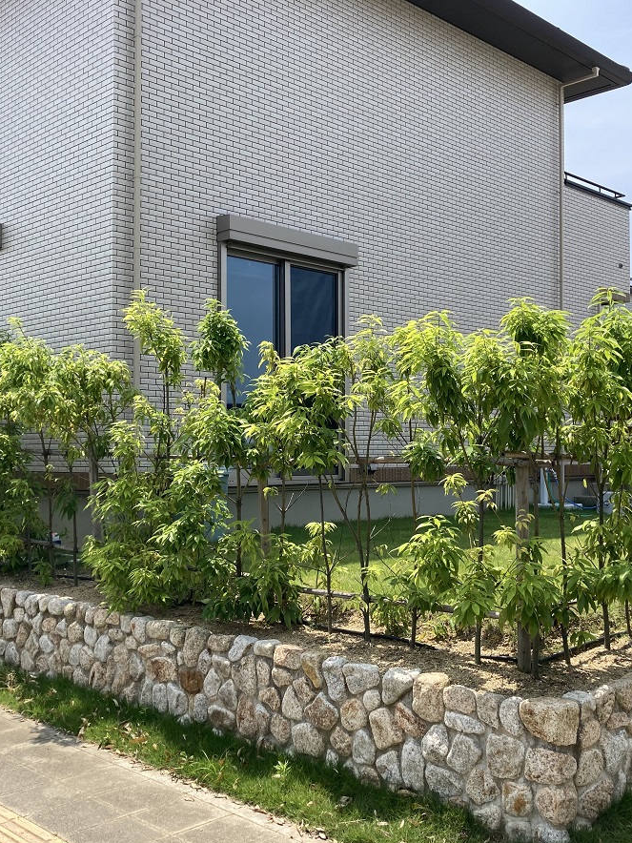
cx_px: 371
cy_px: 422
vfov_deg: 49.0
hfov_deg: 37.6
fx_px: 925
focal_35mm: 38
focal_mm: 3.99
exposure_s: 1/1372
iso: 20
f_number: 1.8
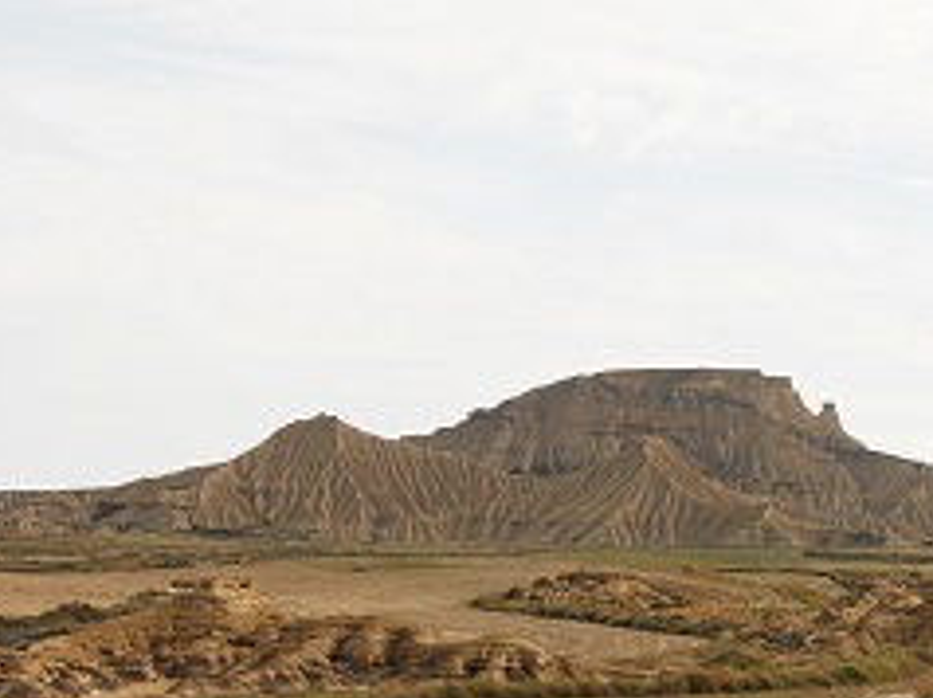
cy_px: 514
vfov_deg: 15.2
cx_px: 917
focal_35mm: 97
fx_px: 2612
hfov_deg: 19.7
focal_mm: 24
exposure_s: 1/400
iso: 160
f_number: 8
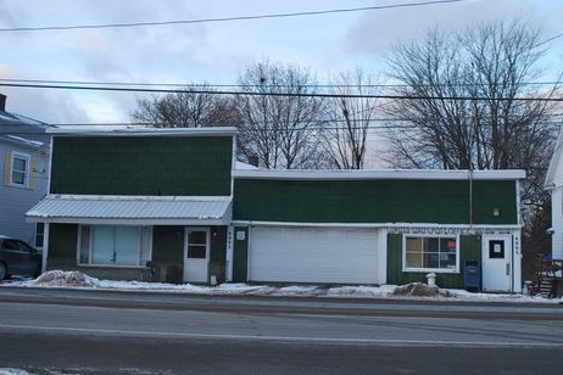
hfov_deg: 49.5
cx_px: 302
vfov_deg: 34.2
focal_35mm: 39
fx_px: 610
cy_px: 191
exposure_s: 1/125
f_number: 5.6
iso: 200
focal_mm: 24
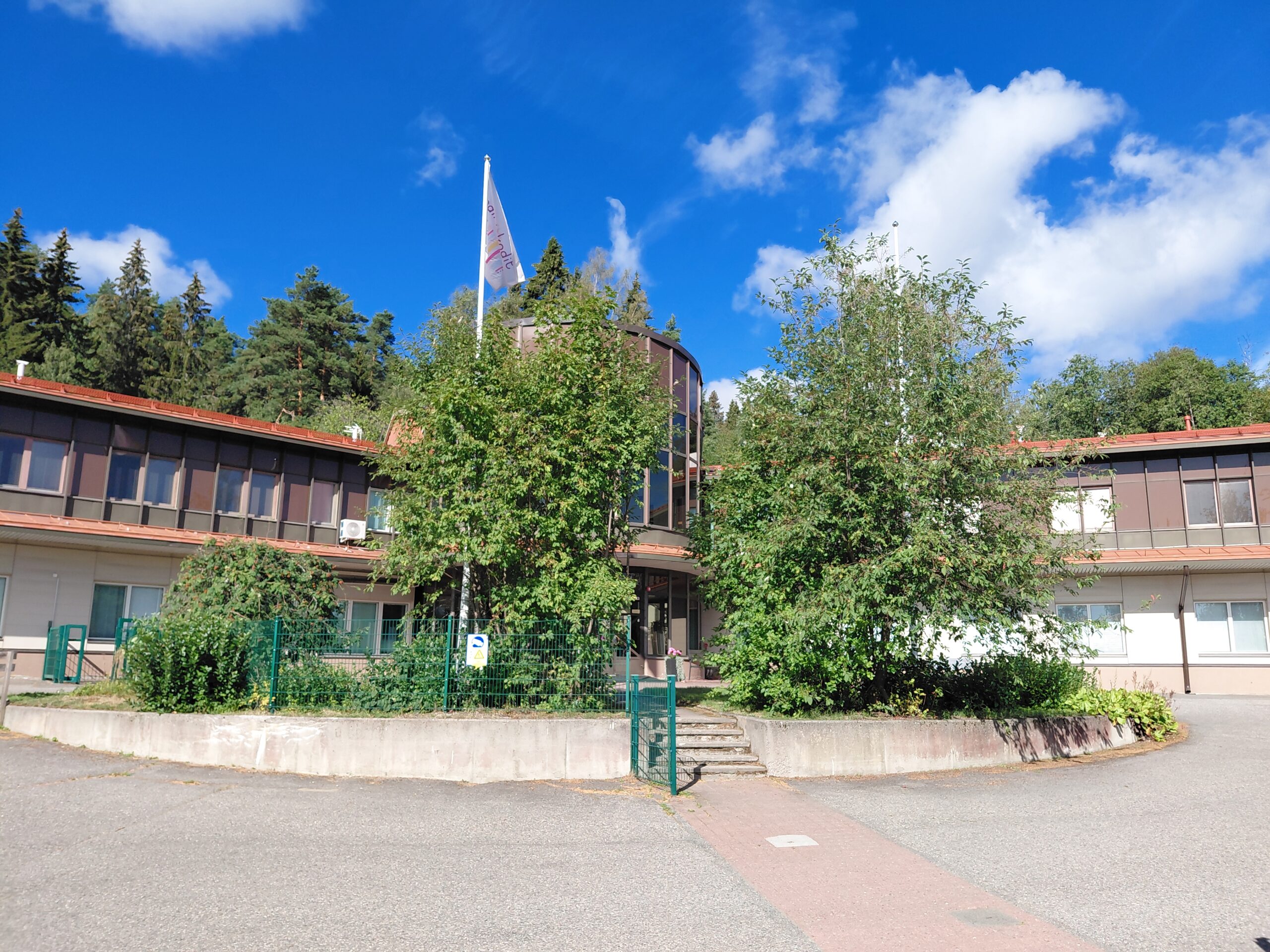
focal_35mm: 25
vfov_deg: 54.9
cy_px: 476
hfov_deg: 69.4
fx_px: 917
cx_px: 635
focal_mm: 4.69
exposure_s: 1/1762
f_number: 1.8
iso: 50
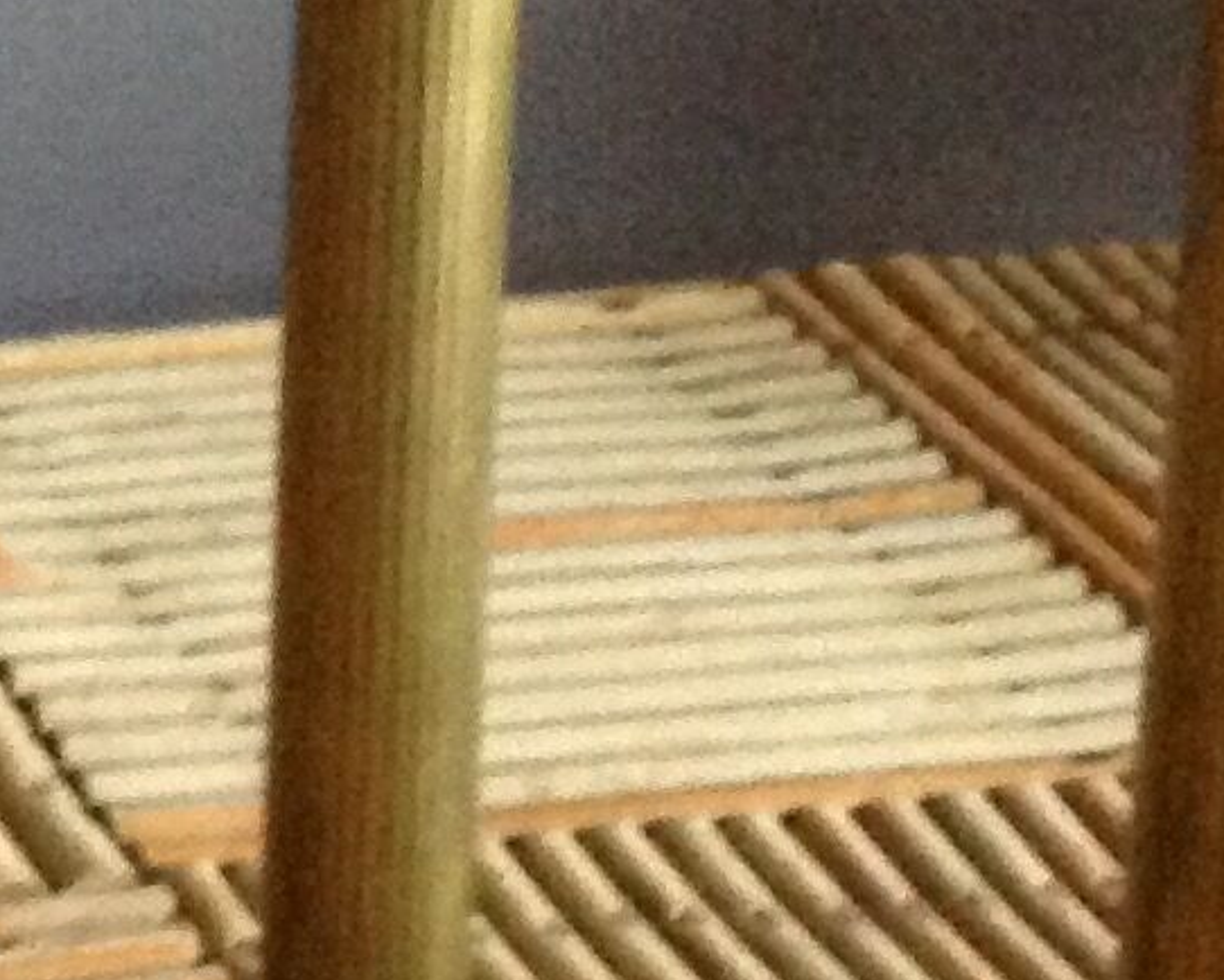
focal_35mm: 163
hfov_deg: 11.4
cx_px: -601
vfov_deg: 9.3
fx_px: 5907
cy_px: -289
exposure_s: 1/15
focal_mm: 4.28
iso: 500
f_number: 2.4
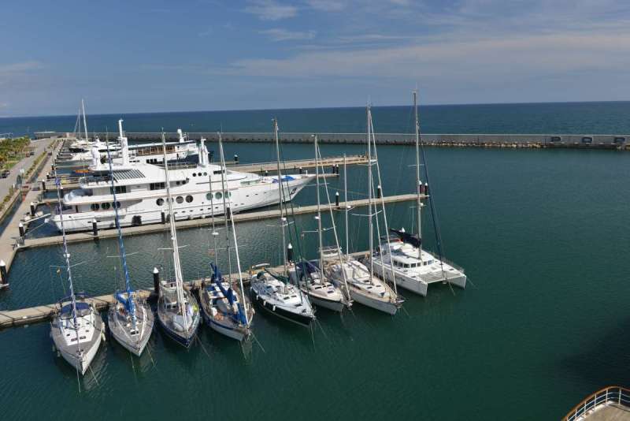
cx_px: 315
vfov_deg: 46.4
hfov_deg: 65.5
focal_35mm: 28
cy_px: 210
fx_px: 490
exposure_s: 1/200
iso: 125
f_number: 7.1
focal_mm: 28
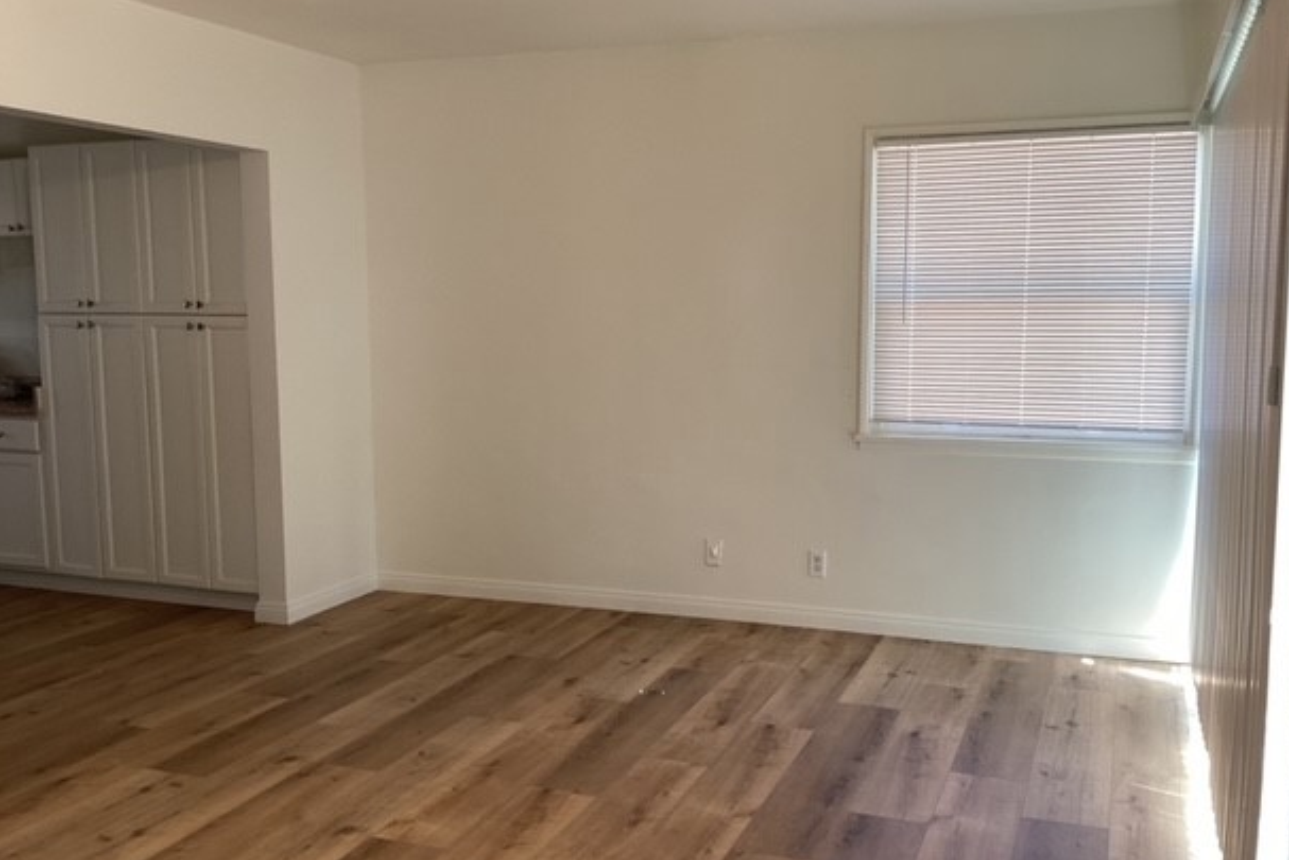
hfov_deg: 55.8
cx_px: 673
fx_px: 1218
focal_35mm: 34
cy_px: 440
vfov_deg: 38.9
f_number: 2.4
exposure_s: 1/60
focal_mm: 3.3
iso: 64
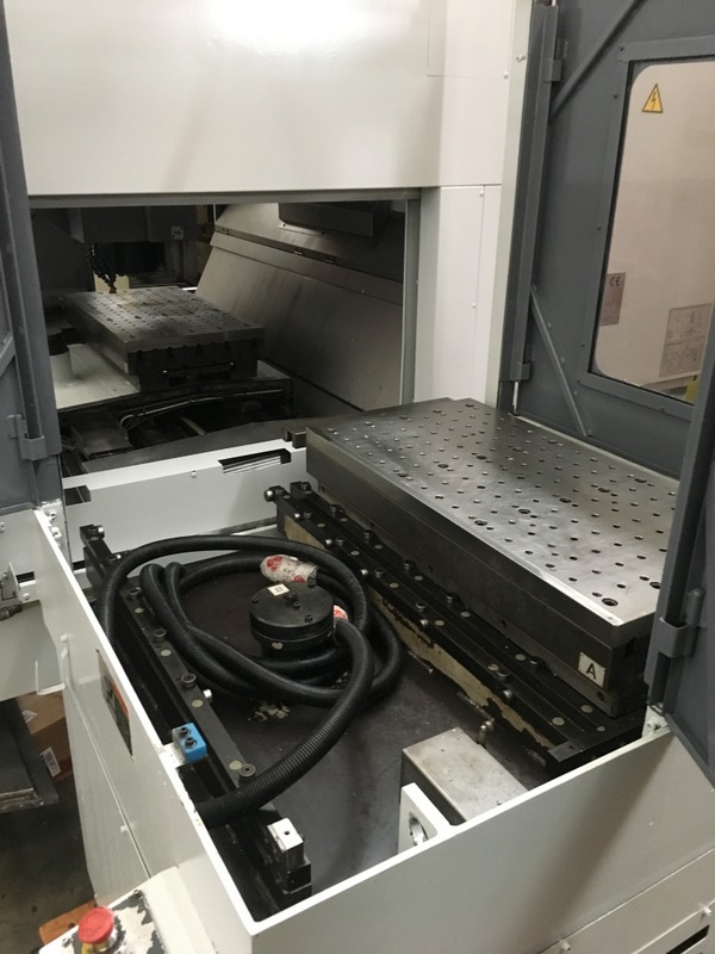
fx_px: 799
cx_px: 358
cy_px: 477
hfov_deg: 48.2
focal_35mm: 29
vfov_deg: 61.7
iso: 250
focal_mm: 4.15
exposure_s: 1/17
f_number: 2.2
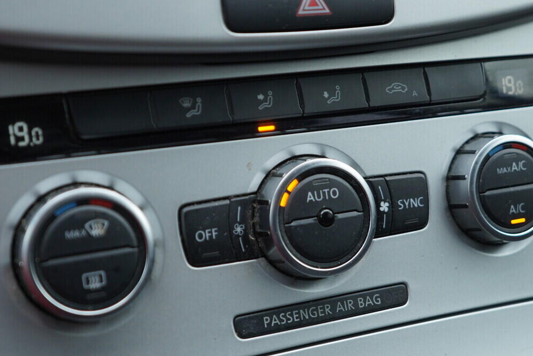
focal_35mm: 52
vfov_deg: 26.0
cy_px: 190
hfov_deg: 38.2
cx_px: 252
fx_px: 770
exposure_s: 1/40
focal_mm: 24
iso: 160
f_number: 2.8
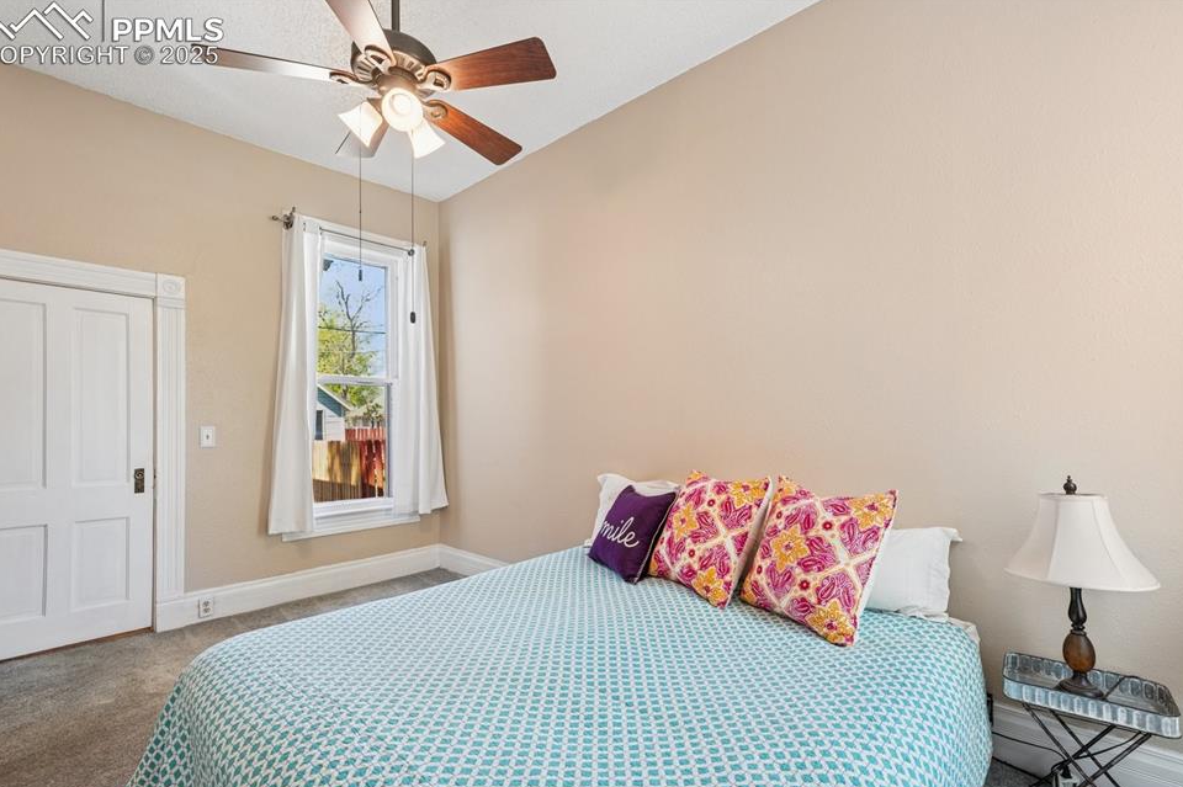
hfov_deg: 96.7
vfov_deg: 73.6
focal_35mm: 16
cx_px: 608
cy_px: 416
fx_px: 525
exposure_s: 1/1.25
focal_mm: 15
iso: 100
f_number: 11
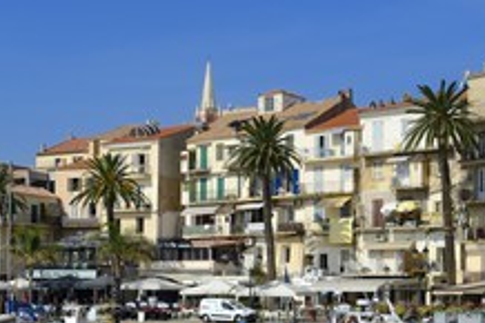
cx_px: 182
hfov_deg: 26.3
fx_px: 1037
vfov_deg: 17.6
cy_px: 241
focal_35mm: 77
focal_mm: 40
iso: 200
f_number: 16
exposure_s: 1/200
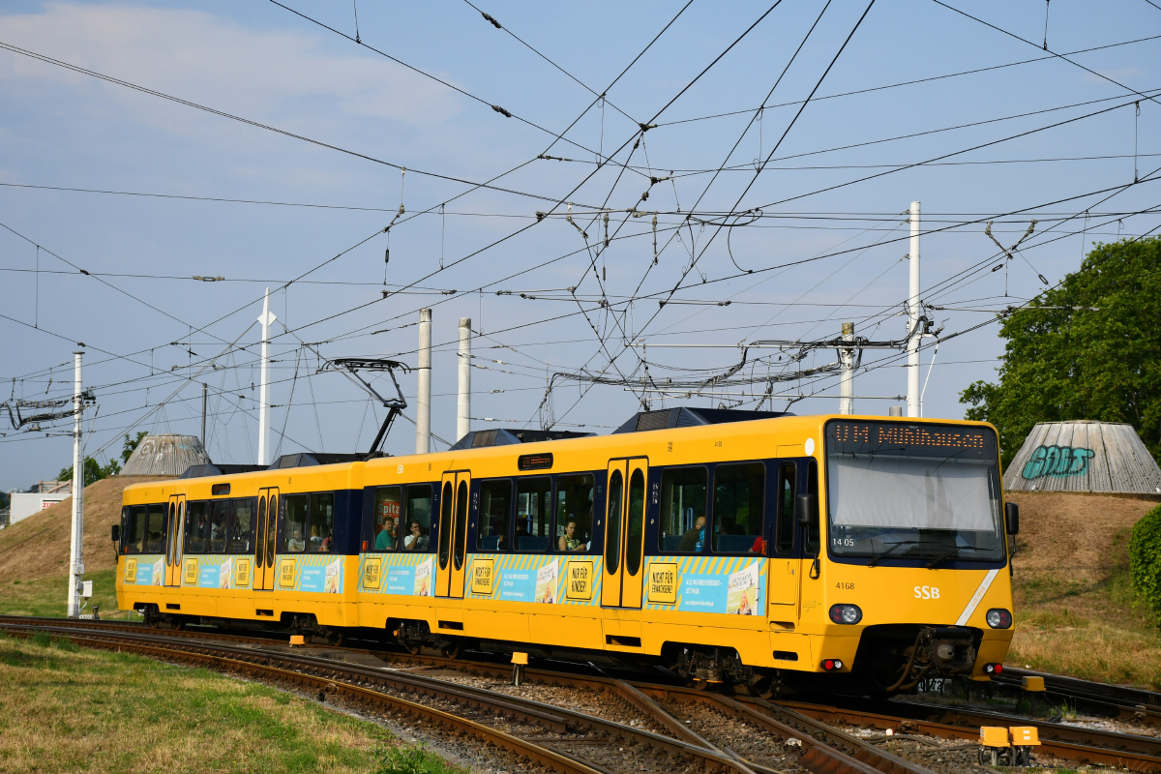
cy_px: 387
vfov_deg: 17.5
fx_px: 2515
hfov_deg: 26.0
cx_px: 580
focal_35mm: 78
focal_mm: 52
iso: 400
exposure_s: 1/1600
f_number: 7.1
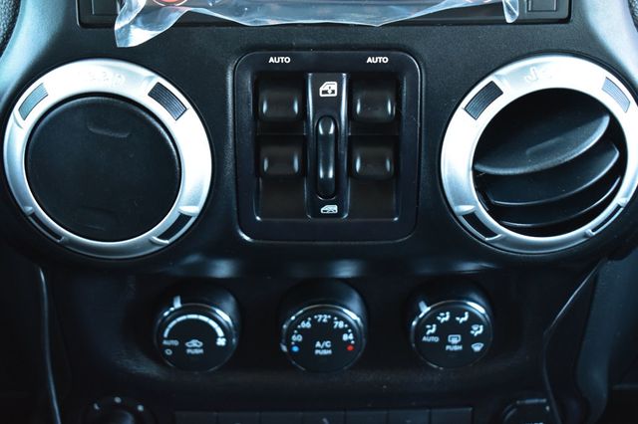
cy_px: 212
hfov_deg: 33.4
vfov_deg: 22.6
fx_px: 1063
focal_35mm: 60
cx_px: 319
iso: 1600
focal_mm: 40
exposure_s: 1/13
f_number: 5
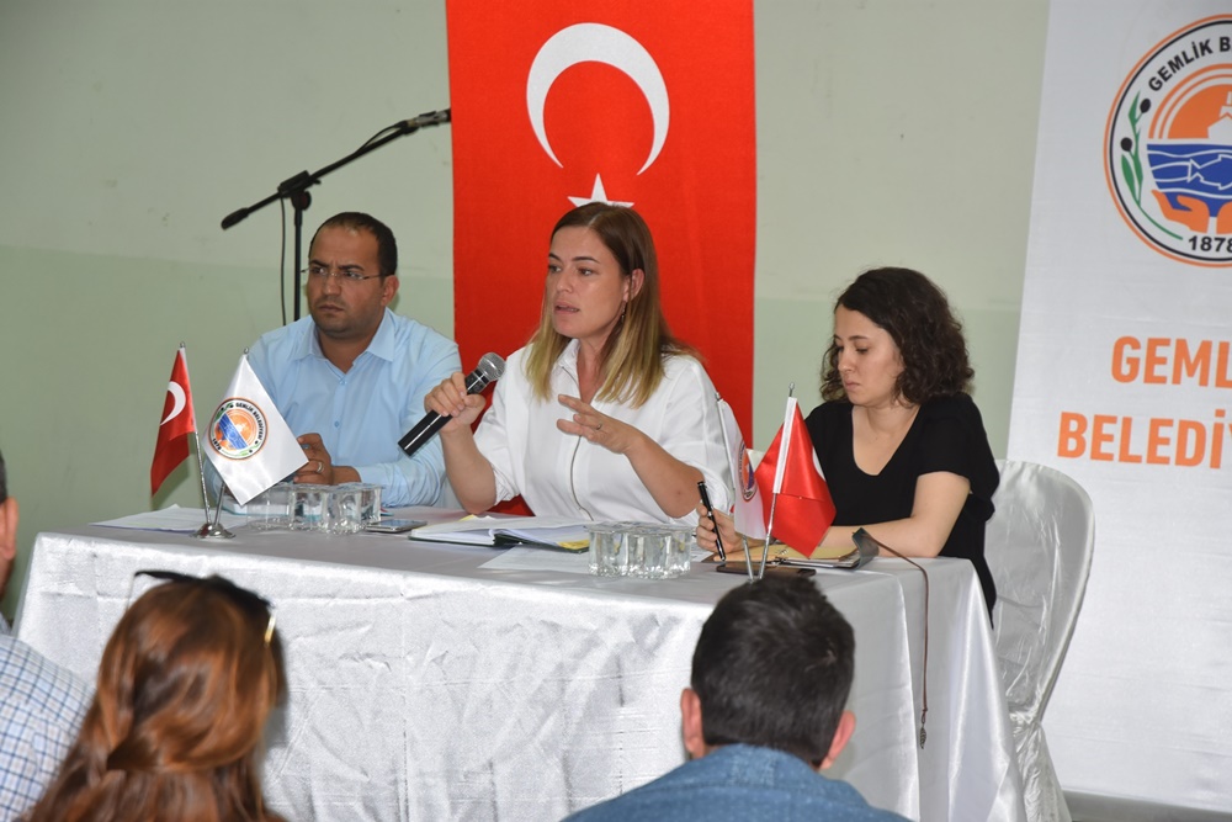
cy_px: 411
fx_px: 3594
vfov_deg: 13.0
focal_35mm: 105
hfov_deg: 19.5
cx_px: 616
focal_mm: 70
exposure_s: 1/60
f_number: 4.5
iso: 500
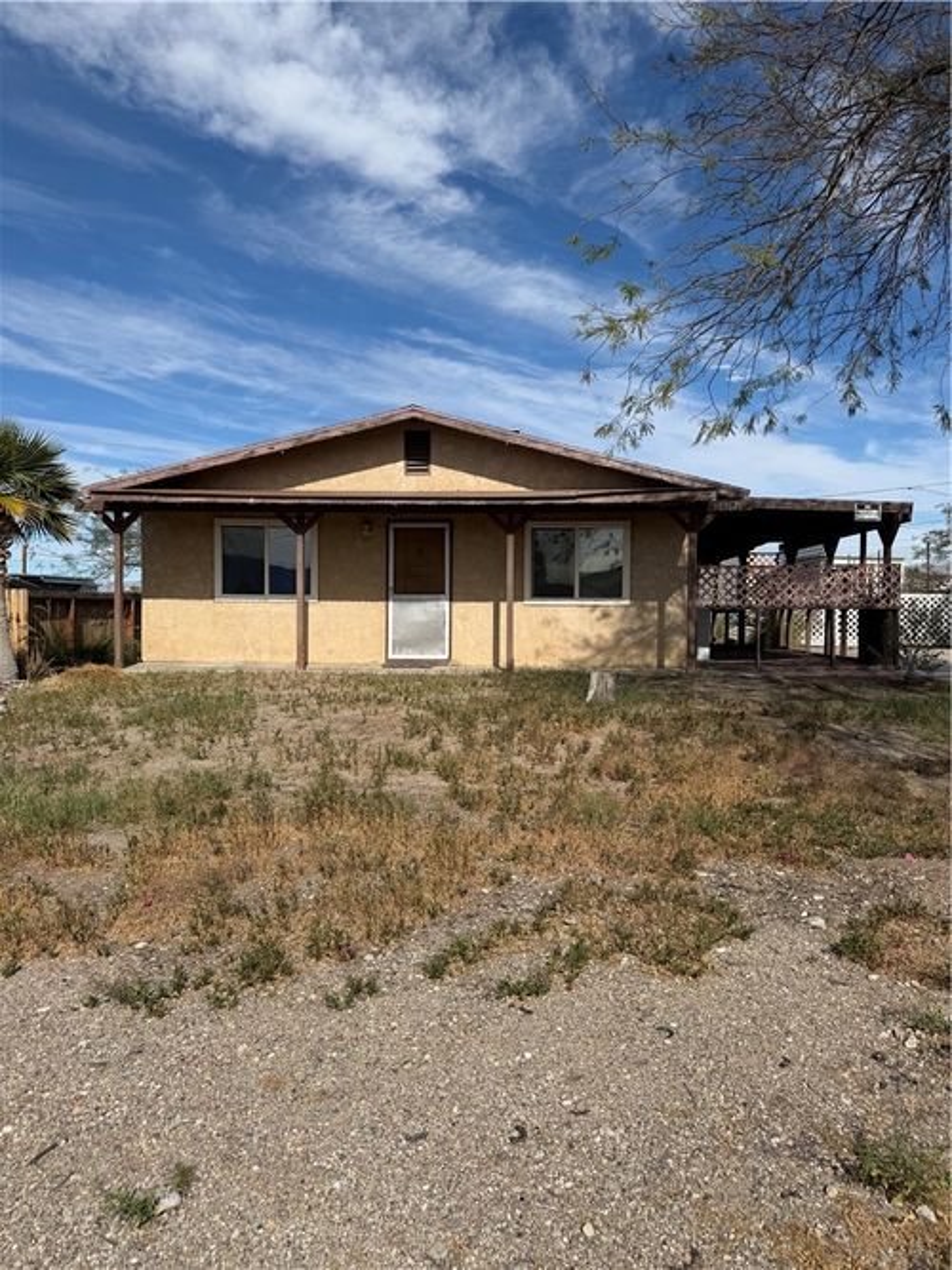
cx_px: 476
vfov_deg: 71.6
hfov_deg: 56.8
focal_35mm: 24
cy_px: 635
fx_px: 880
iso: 80
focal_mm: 6.76
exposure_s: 1/7353
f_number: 1.78
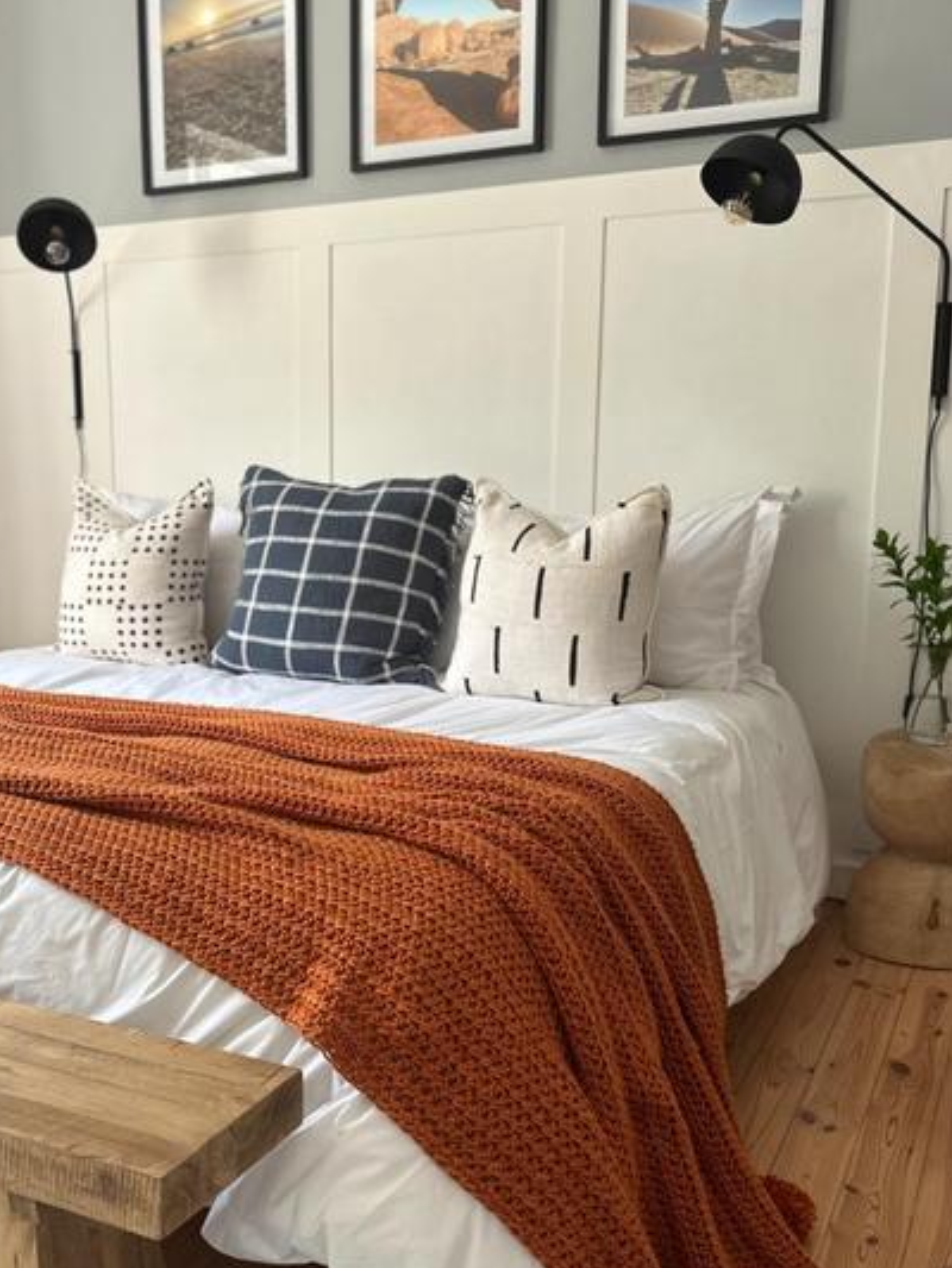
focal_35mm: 36
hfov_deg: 39.4
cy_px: 683
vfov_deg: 51.3
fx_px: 1320
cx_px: 347
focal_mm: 6.86
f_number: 1.78
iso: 125
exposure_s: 1/121
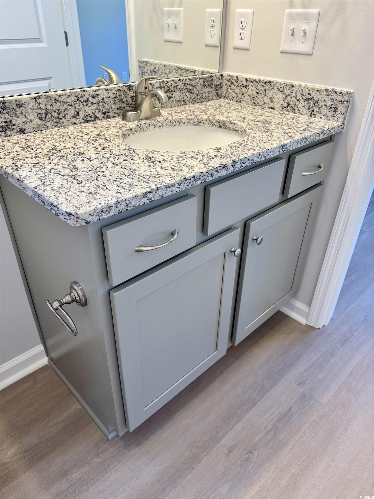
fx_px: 346
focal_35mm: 24
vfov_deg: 71.6
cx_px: 187
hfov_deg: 56.8
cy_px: 250
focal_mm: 6.76
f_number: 1.78
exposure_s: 1/120
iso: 100
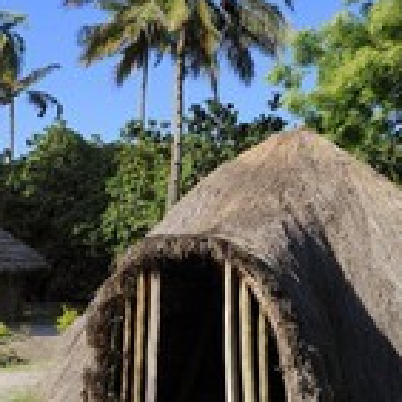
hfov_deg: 21.2
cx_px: 108
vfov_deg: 21.4
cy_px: 185
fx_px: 1064
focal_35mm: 81
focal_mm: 32
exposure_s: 1/160
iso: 200
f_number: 10
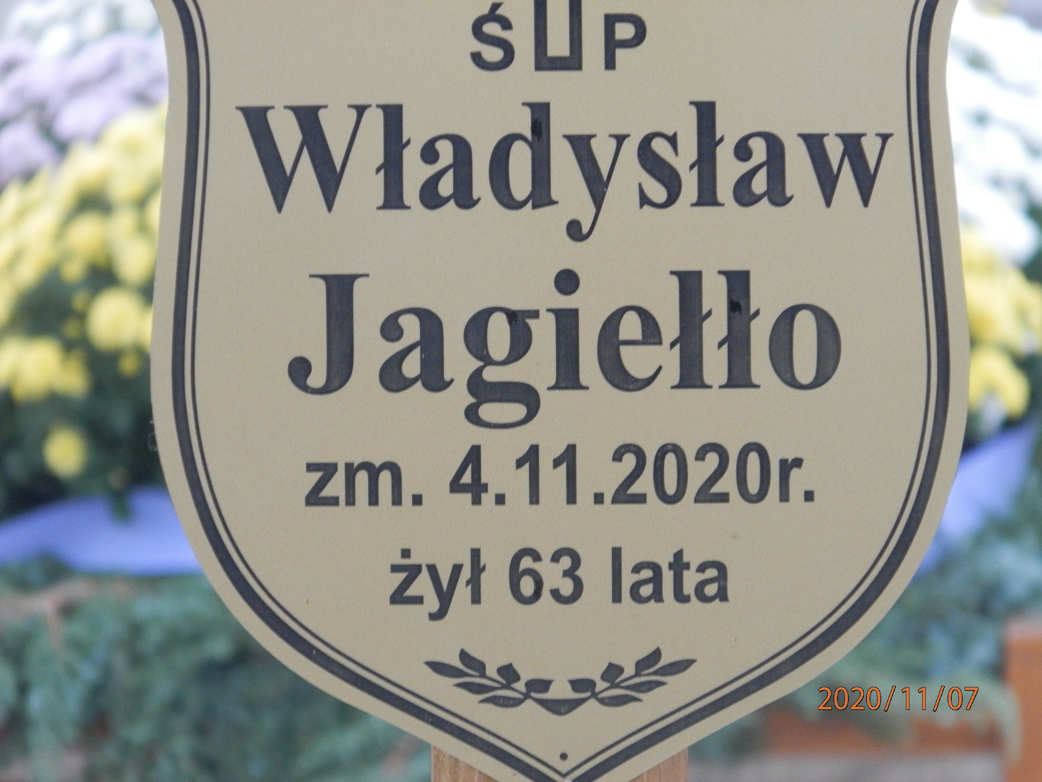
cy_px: 391
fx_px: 10084
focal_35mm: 335
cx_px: 521
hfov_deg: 5.9
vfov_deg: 4.4
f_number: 5.6
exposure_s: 1/40
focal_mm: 59.8
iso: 320
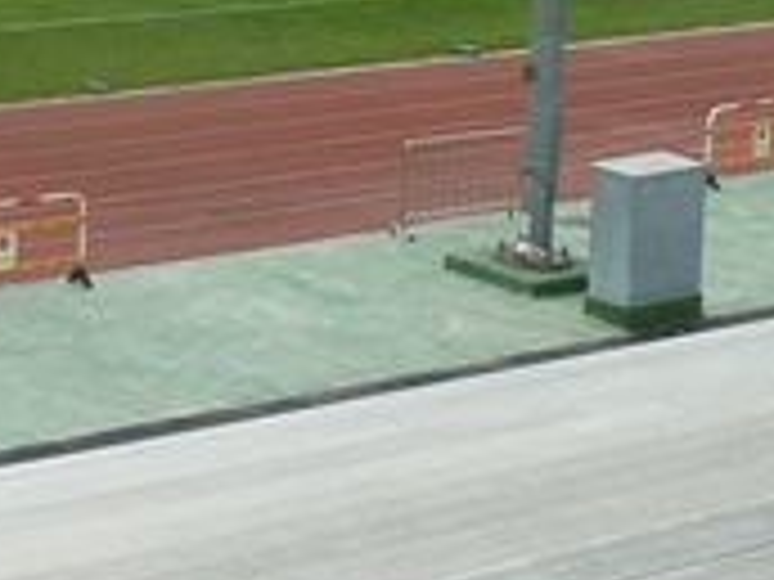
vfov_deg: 16.4
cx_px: -450
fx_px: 1945
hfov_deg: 19.2
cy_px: -72
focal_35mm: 87
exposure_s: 1/250
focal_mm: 4.1
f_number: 4
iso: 80
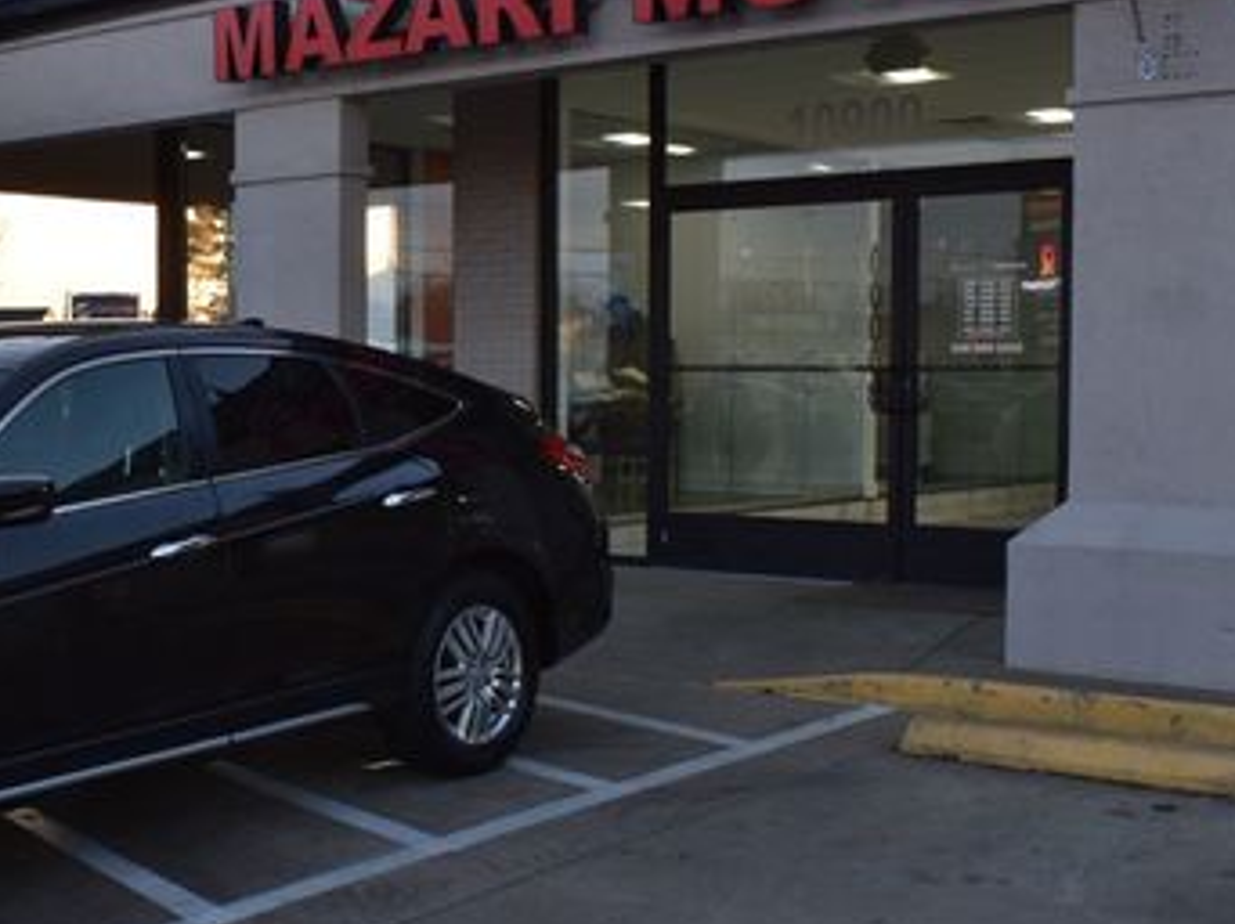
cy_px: 502
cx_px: 274
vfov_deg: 27.0
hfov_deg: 34.6
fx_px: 1925
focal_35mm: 54
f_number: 9
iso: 400
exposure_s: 1/125
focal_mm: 20
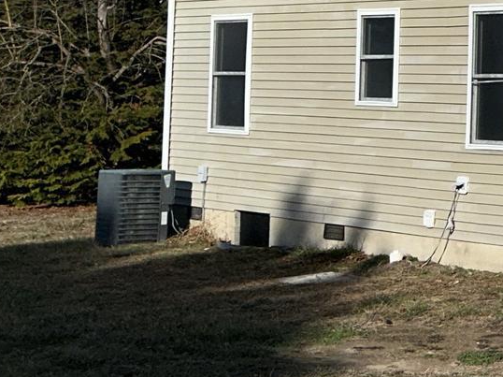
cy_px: -17
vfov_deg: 14.6
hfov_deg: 17.6
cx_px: 780
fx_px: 1438
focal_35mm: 99
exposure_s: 1/11364
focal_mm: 5.7
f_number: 1.5
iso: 32
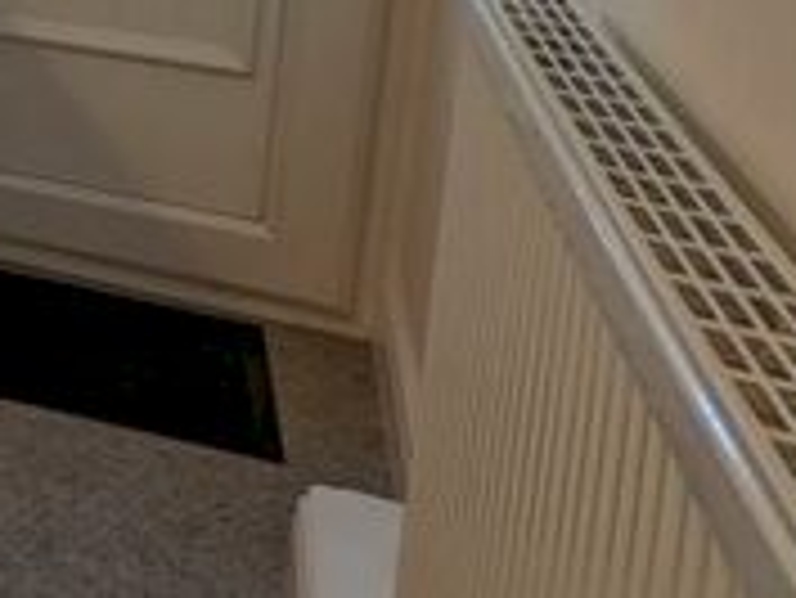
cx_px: -735
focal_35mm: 63
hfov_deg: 19.7
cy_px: -196
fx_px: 1450
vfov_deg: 21.0
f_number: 2.2
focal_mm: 2.35
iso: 51
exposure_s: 1/112
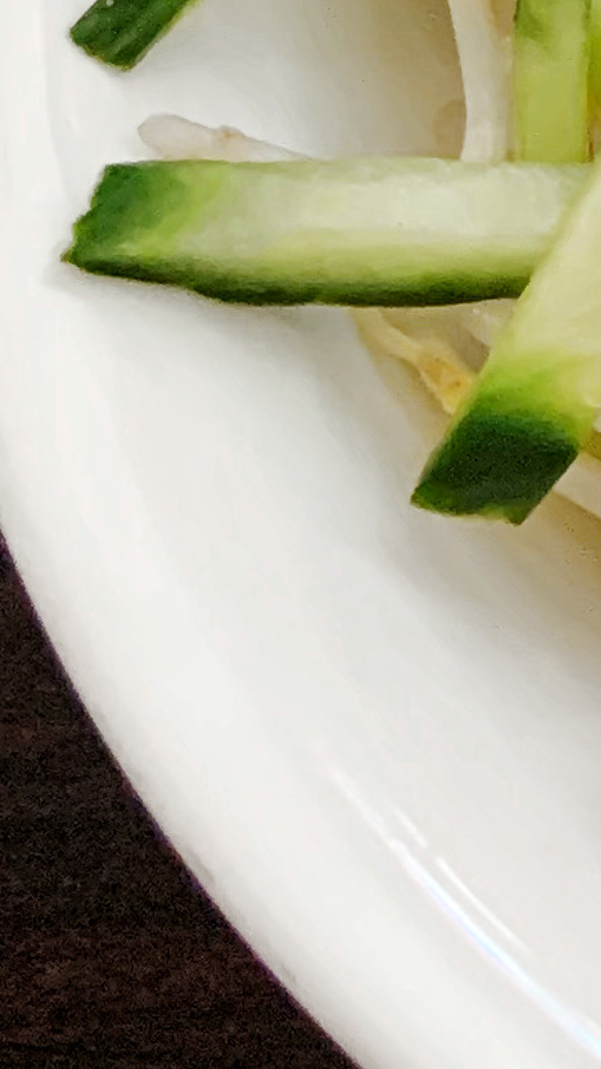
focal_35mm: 148
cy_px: -921
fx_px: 4195
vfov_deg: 13.0
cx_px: 1660
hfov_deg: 7.4
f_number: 1.8
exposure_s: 1/60
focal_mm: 4.25
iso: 400
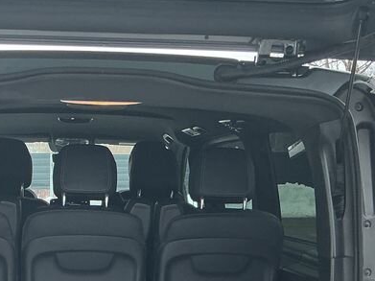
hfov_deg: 25.3
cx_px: 83
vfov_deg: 18.4
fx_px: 823
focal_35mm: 76
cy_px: 335
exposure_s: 1/120
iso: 64
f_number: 1.8
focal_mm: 3
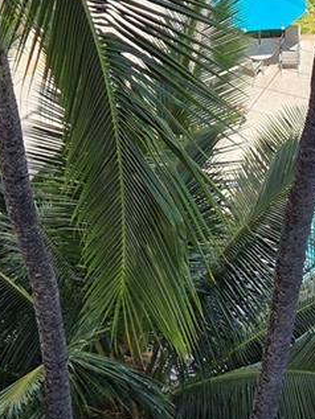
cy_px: 235
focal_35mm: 87
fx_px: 1055
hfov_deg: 16.8
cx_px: 283
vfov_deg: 22.5
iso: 80
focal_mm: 5.4
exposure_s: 1/3255
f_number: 1.8
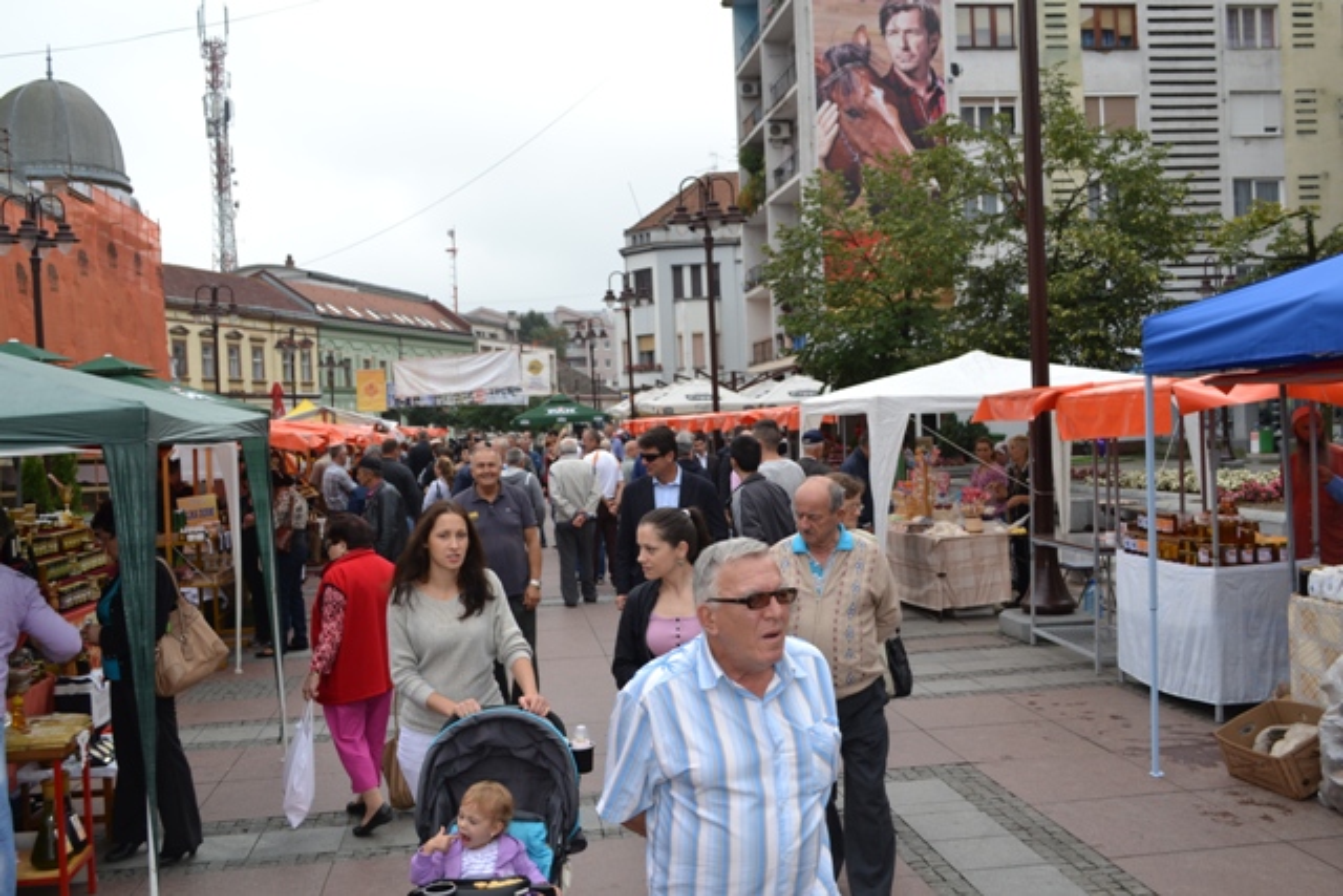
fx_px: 1343
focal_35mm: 36
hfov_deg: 53.1
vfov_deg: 36.9
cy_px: 448
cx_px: 672
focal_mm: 24
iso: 100
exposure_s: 1/200
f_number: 6.3
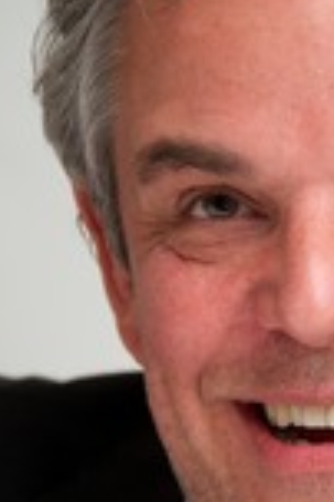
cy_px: 360
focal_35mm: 500
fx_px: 6974
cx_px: 377
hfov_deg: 2.7
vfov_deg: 4.1
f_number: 5.6
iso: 400
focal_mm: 190
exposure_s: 1/60
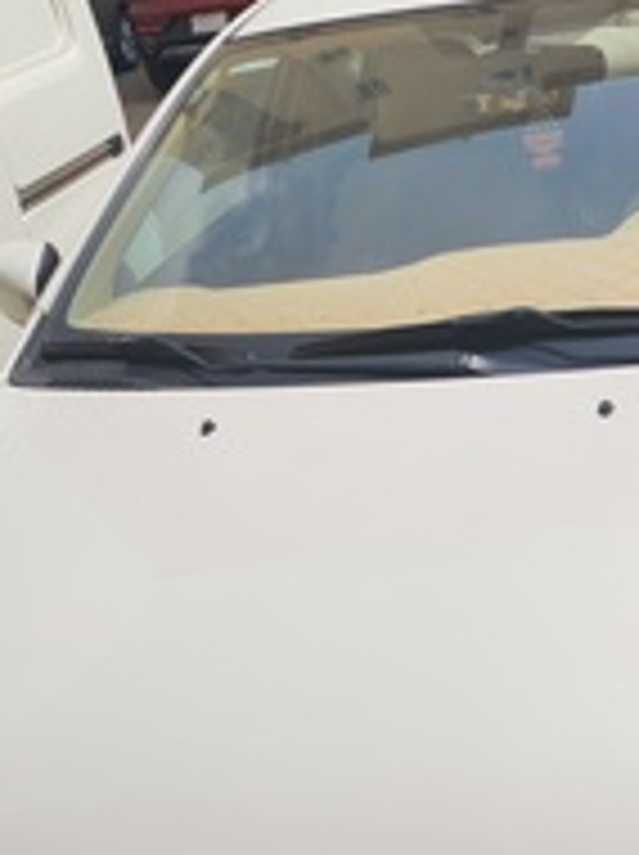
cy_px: 659
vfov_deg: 29.3
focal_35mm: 65
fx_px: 1603
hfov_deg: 22.4
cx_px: 443
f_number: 1.9
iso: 50
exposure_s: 1/1100
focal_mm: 6.12
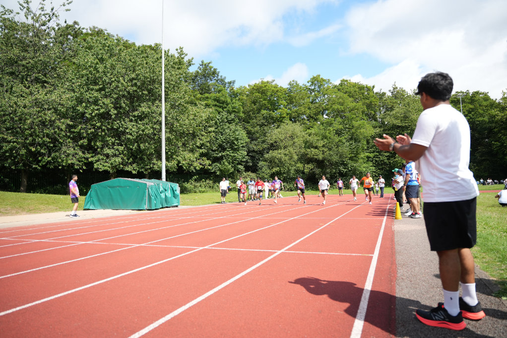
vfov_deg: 53.1
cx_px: 254
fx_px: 338
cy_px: 169
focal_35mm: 24
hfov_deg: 73.8
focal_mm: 24
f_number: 2.8
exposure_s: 1/4000
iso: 400
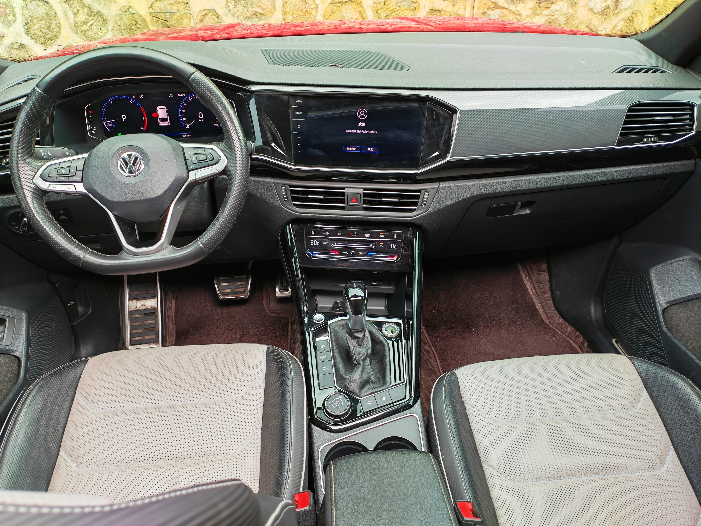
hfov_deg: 65.3
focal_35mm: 27
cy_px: 263
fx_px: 547
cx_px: 350
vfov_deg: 51.4
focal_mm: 5.52
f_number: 1.9
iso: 100
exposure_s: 1/170
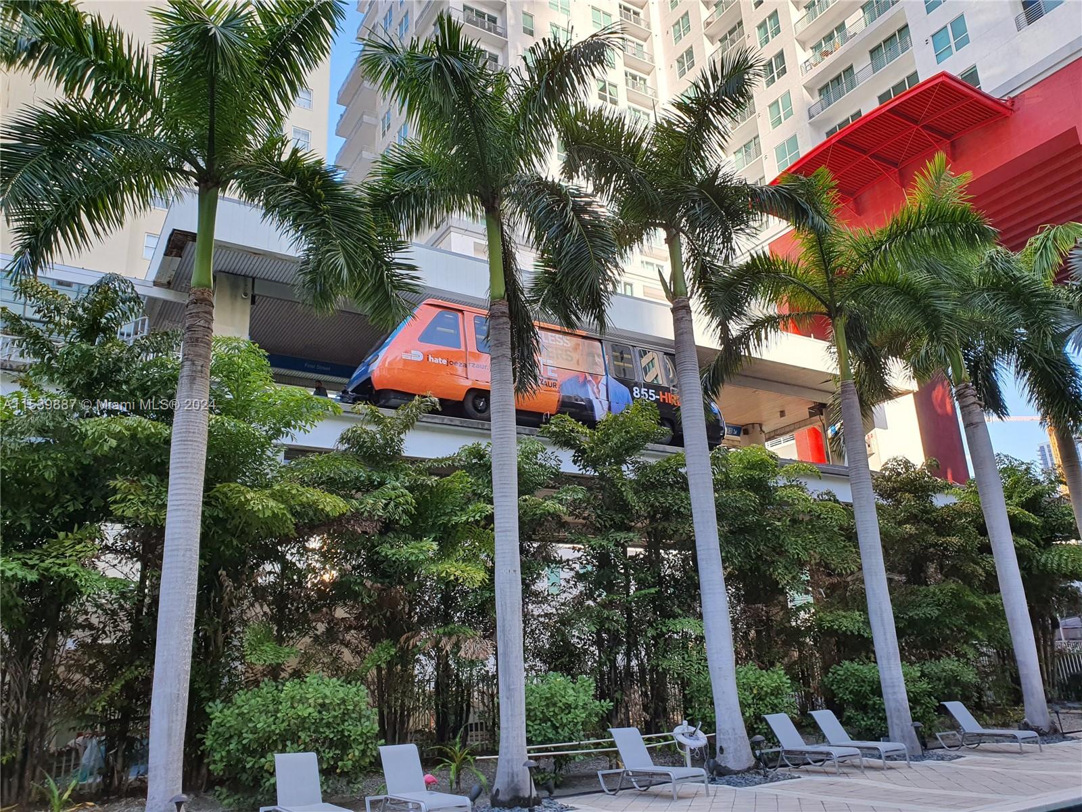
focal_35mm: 26
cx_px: 541
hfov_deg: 67.3
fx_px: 813
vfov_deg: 53.1
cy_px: 406
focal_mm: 4.3
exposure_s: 1/258
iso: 50
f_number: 2.4
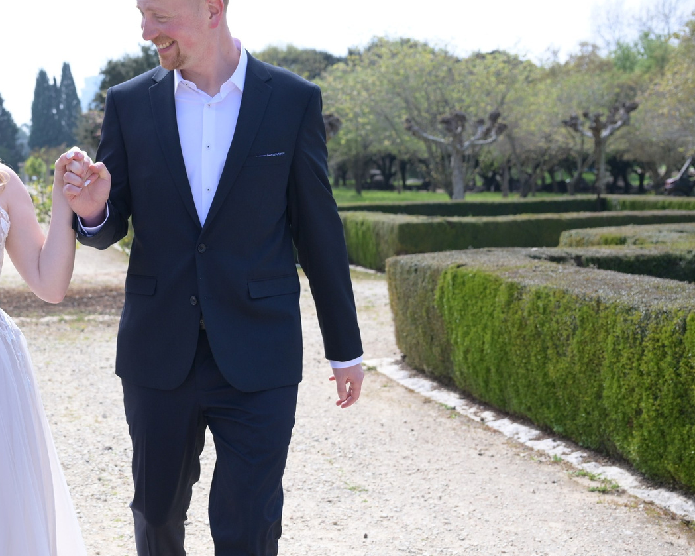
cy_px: 257
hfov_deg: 32.7
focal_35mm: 55
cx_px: 89
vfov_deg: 27.6
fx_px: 1131
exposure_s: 1/800
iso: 125
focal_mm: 24
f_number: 3.5
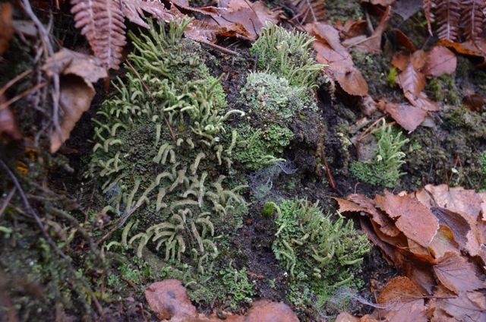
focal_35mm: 48
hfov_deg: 41.2
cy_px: 161
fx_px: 647
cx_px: 243
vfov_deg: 28.0
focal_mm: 32
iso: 640
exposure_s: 1/60
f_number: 5.6
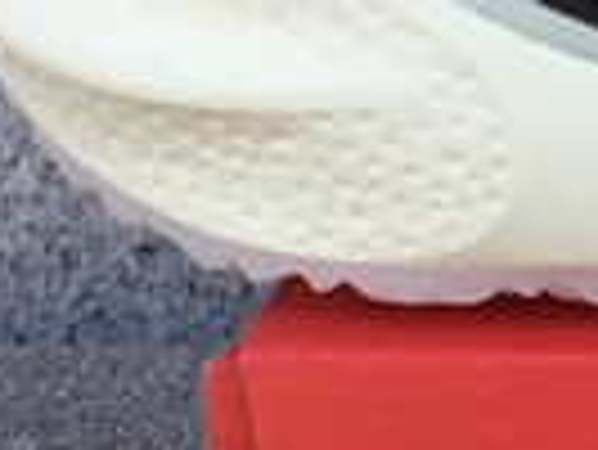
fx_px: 3614
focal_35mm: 209
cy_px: 151
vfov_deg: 7.1
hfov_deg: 8.7
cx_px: 1349
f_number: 2.4
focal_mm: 3.3
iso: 25
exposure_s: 1/239
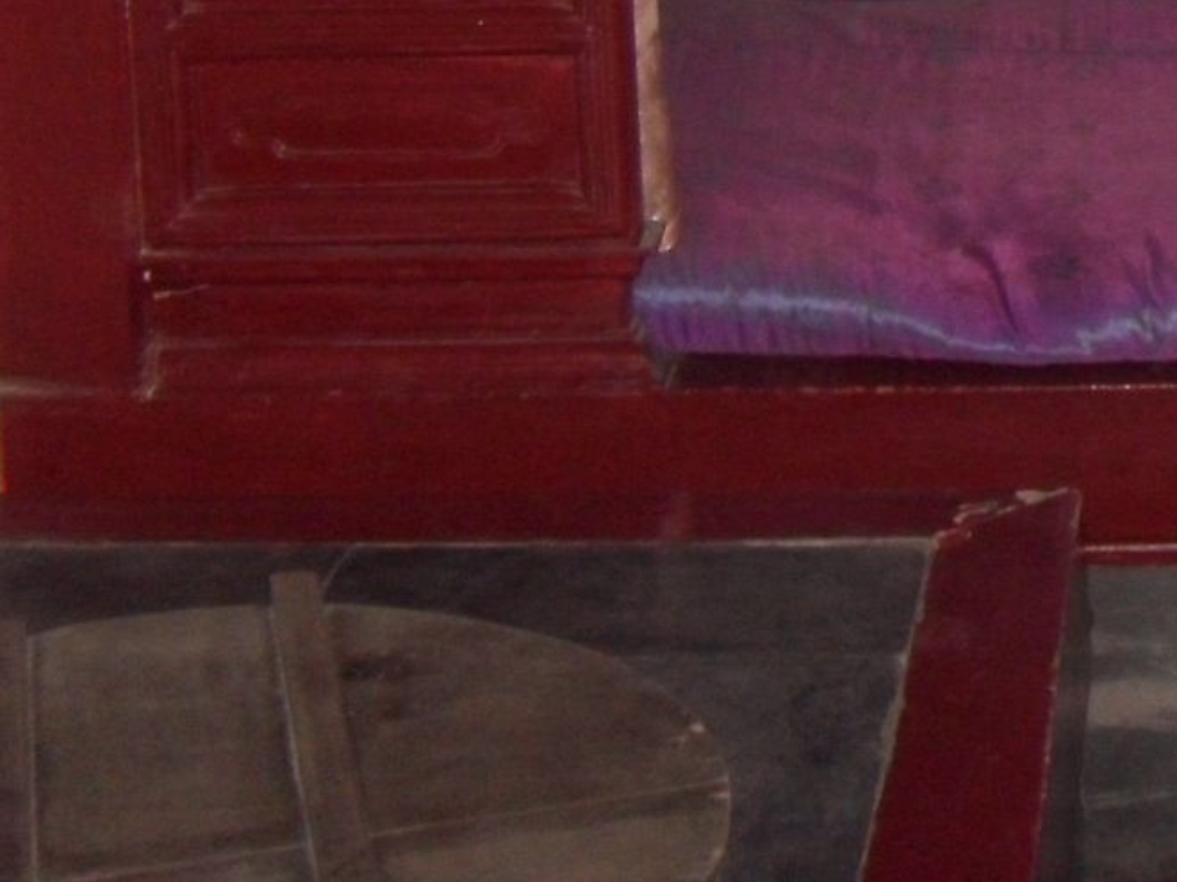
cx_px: 1498
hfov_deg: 15.5
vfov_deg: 11.8
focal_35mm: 121
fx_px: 4114
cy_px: -372
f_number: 3.5
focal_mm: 6.6
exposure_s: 1/45
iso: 400
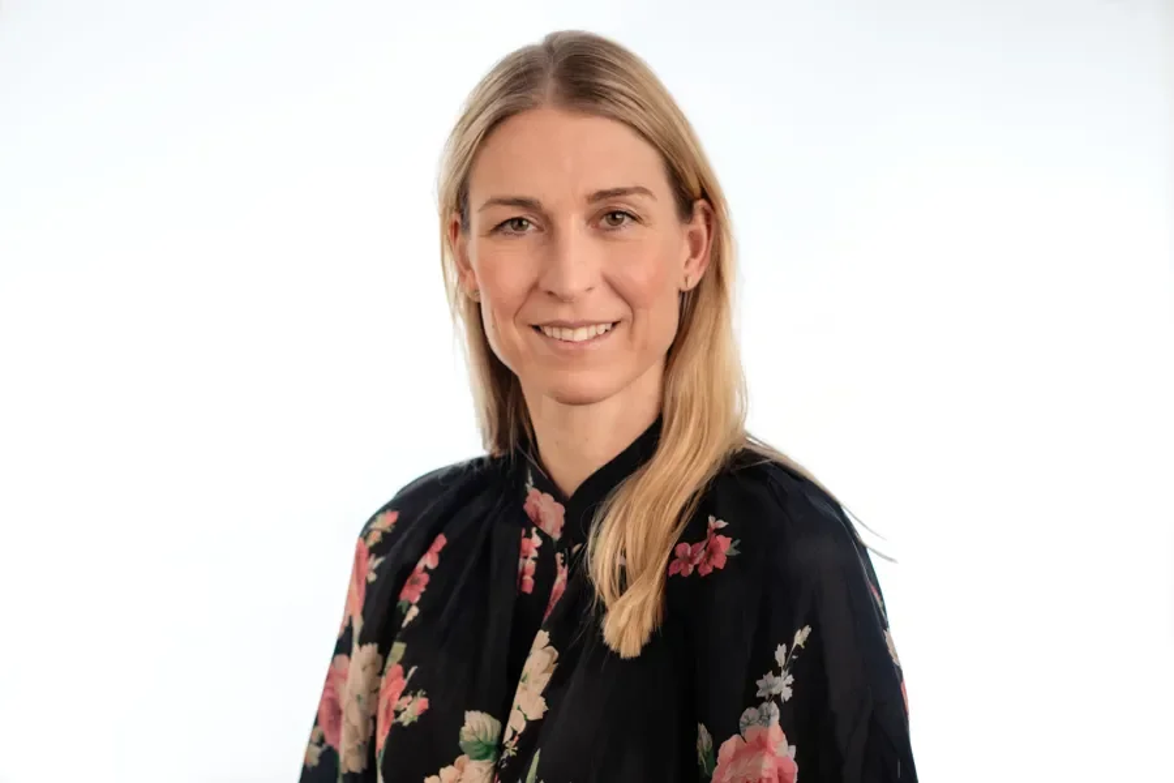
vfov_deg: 16.1
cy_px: 392
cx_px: 587
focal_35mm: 85
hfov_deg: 23.9
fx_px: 2772
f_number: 3.5
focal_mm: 85
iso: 800
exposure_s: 1/160
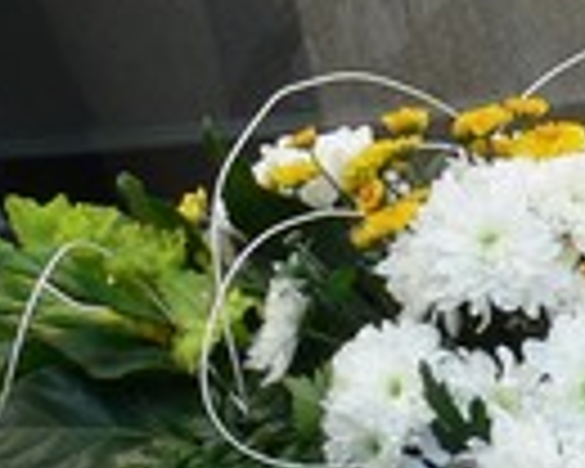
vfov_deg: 6.4
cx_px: 837
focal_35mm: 241
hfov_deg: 7.9
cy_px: 572
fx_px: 4173
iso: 80
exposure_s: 1/125
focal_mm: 8.5
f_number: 5.6
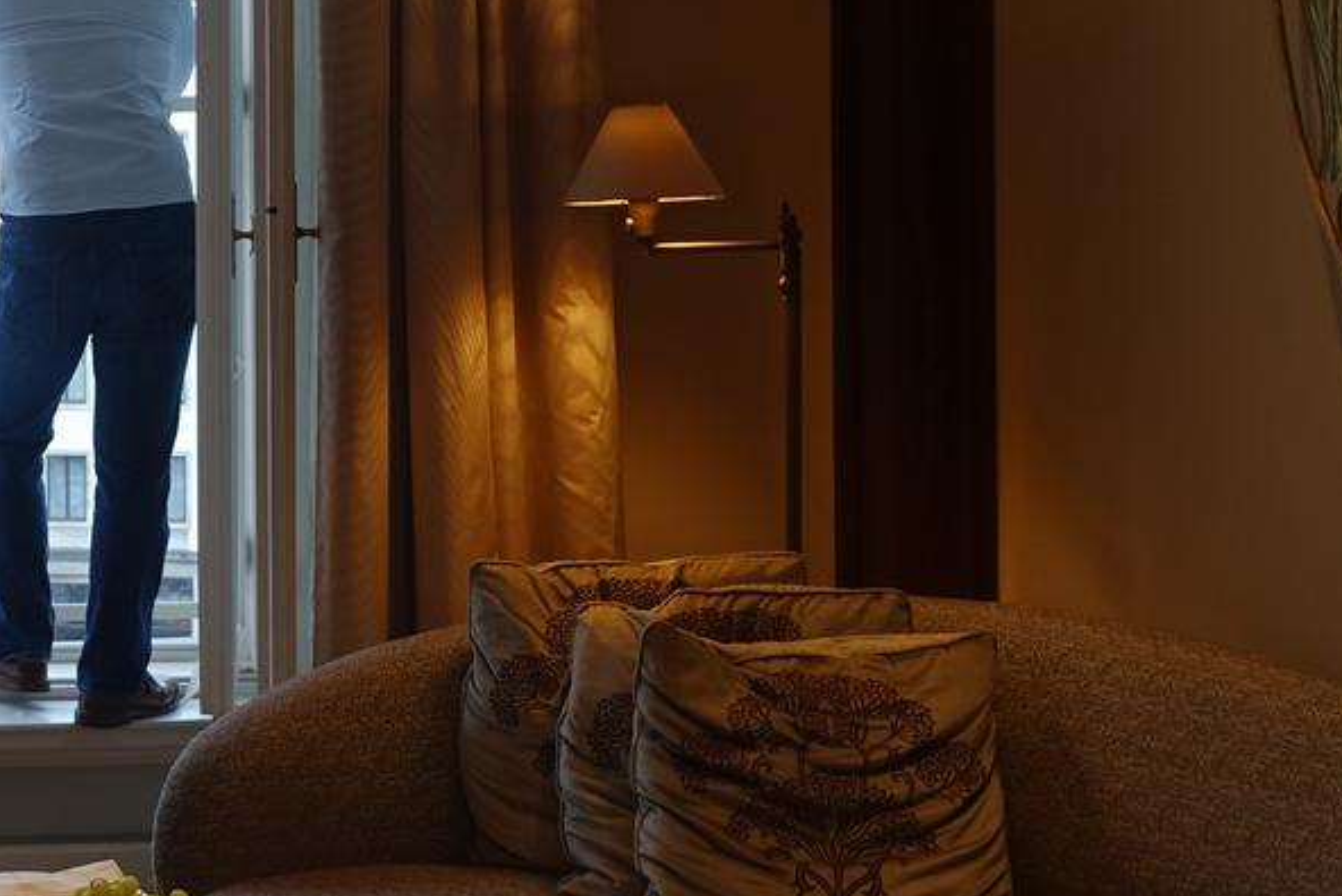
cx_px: -141
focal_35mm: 73
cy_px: 188
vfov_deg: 18.5
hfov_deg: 25.6
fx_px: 2722
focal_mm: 8.8
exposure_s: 1/30
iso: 125
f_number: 2.8
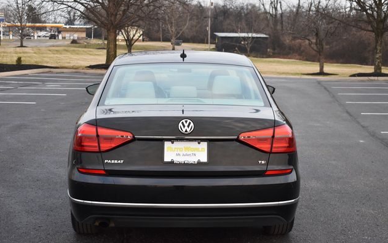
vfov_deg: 21.0
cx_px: 194
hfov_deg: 33.0
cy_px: 123
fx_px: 656
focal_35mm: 62
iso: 800
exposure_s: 1/200
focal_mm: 40
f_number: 5
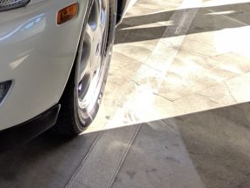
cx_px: -75
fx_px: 520
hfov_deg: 23.8
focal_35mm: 72
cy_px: -42
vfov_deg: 19.2
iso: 56
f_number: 1.8
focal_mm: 4.44
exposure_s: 1/546
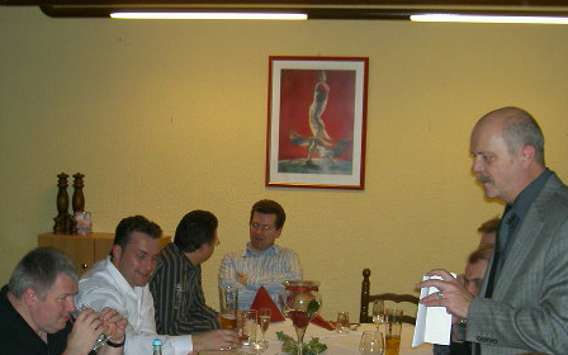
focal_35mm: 59
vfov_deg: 21.7
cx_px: 229
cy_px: 280
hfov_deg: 34.4
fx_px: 913
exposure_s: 1/59.5
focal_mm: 8
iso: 100
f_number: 2.8
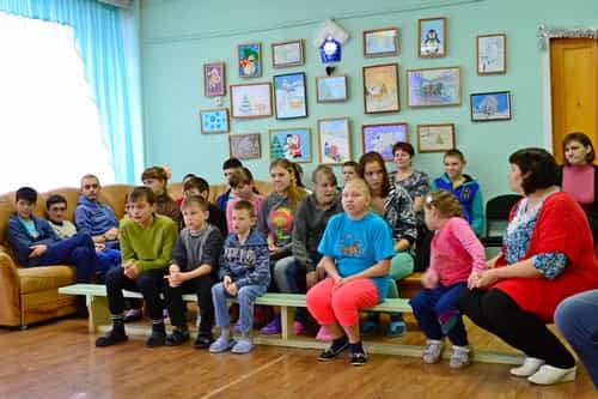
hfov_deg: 49.6
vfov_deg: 34.2
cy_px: 200
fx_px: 648
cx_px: 299
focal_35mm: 39
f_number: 10
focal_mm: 26
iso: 1600
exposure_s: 1/20
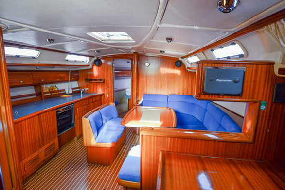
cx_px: 142
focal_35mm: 18
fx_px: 143
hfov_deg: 89.9
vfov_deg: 67.5
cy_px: 99
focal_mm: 17
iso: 800
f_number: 4.5
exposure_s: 1/100
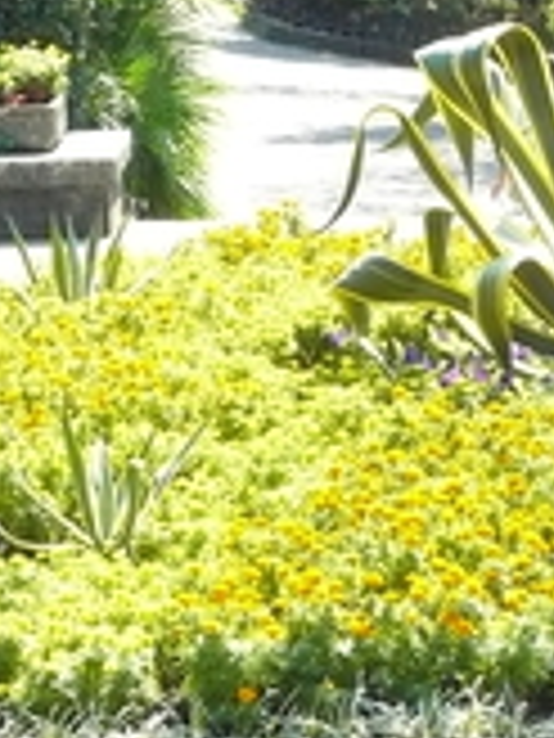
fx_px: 5697
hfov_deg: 5.5
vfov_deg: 7.4
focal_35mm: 267
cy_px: 153
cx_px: 689
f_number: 5
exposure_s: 1/250
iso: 400
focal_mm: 16.2
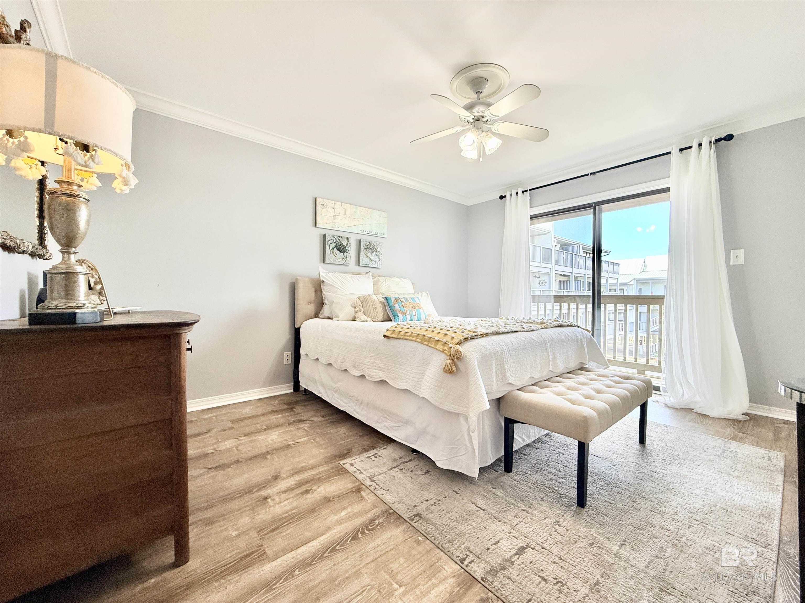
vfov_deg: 85.7
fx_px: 326
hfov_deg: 102.1
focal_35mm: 14
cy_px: 302
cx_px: 402
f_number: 2.2
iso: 125
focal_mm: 2.22
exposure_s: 1/120
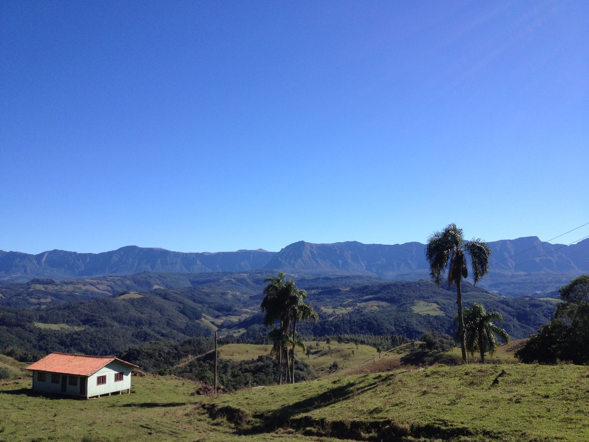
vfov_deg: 40.7
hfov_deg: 52.6
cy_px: 221
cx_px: 294
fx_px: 596
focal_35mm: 35
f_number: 2.4
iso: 50
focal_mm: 4.28
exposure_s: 1/1493
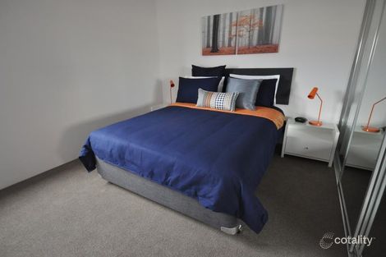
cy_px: 128
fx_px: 193
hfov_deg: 90.0
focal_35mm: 18
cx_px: 193
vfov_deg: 67.3
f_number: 4.5
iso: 1400
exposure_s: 1/30
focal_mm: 12
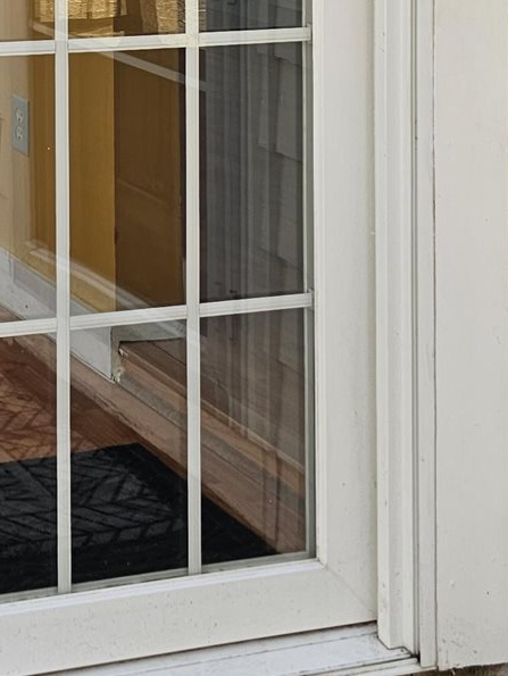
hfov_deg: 15.4
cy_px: -219
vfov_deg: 20.1
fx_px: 1740
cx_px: -234
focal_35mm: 89
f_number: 1.7
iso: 32
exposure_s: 1/180
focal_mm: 6.3
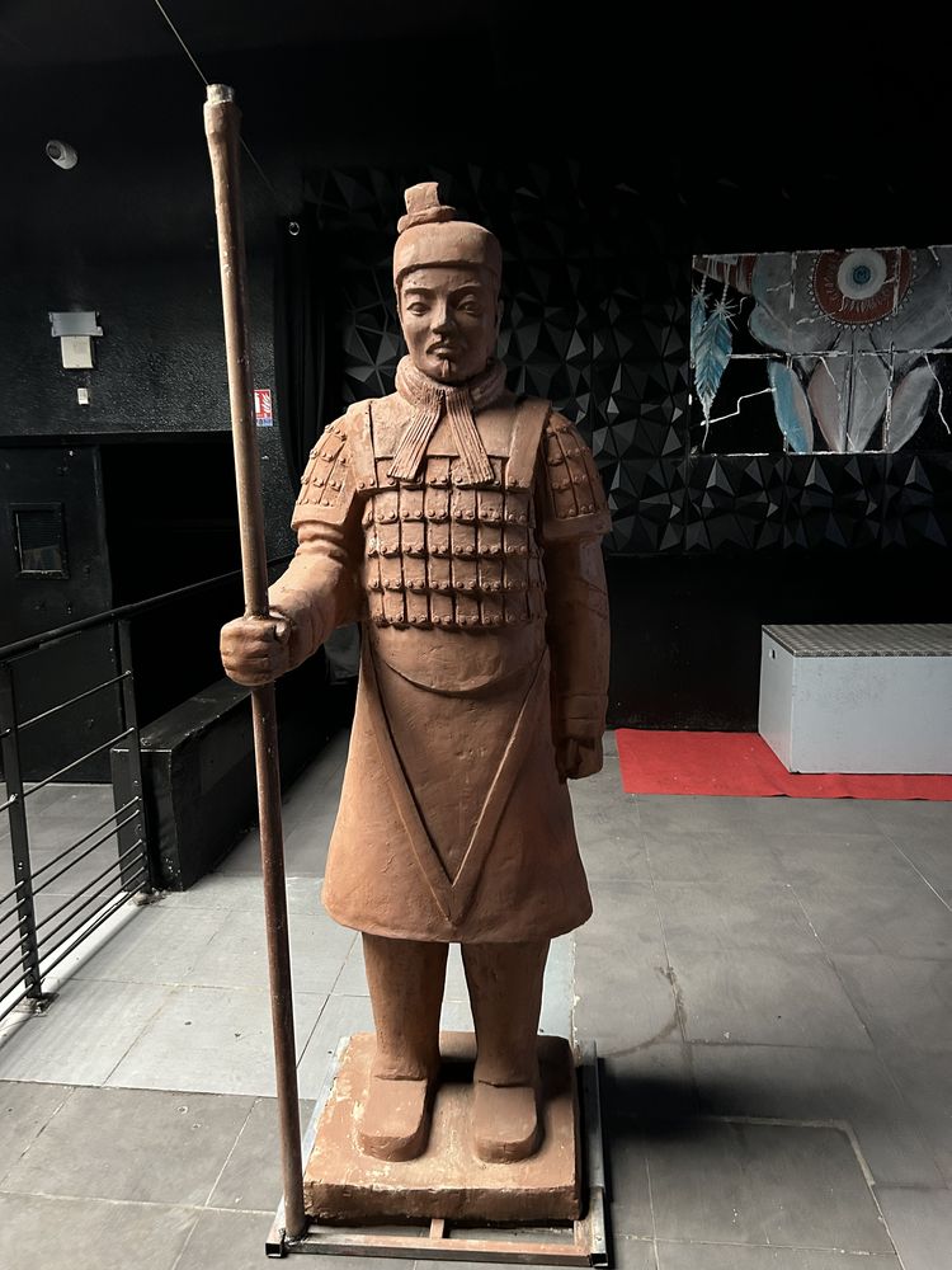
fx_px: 953
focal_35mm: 26
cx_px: 476
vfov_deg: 67.3
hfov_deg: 53.1
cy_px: 635
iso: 640
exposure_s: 1/32
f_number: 1.5
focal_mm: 5.7
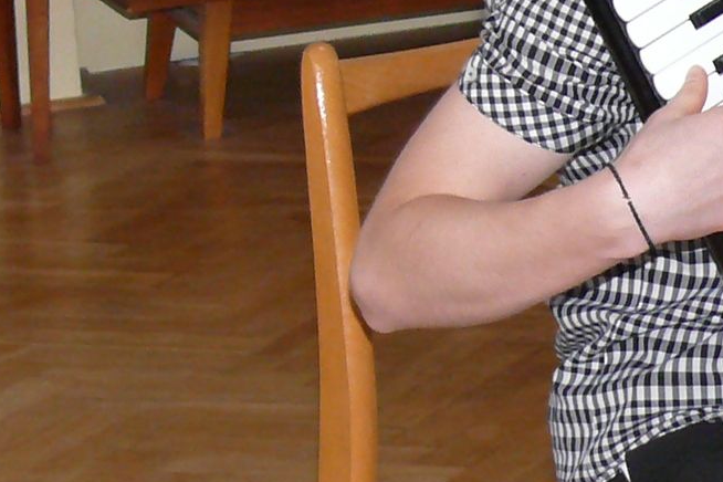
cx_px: 861
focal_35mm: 264
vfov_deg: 5.2
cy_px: -168
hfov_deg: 7.7
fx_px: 5302
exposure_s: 1/50
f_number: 3.2
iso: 200
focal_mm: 11.9
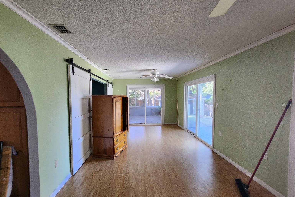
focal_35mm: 14
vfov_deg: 81.1
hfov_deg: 104.3
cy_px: 104
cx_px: 147
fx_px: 115
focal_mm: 1.7
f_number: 2.2
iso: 200
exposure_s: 1/60
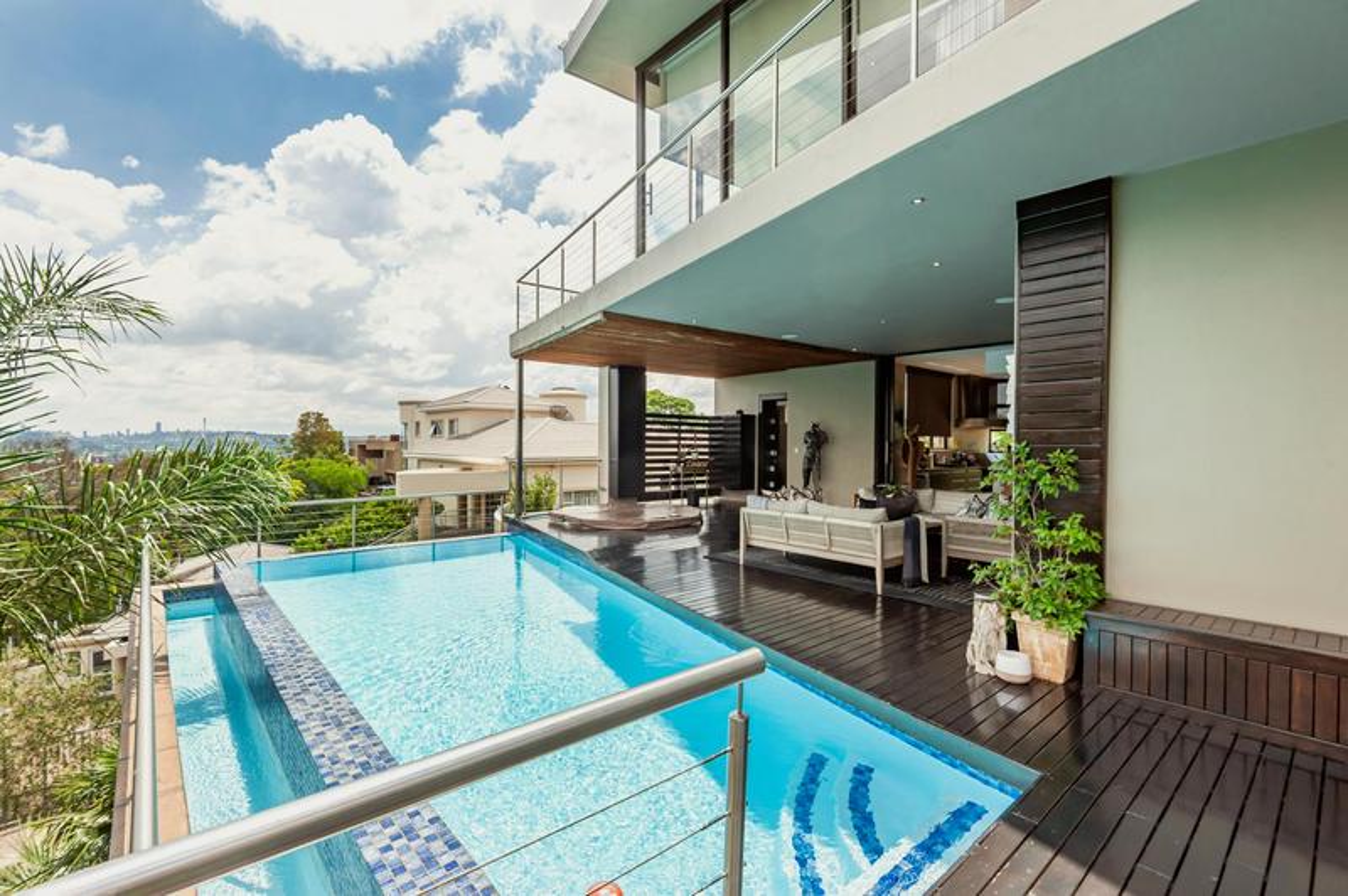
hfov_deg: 96.8
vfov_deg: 73.6
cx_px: 674
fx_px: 599
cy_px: 448
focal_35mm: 16
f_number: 7.1
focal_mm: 16
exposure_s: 1/400
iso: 160
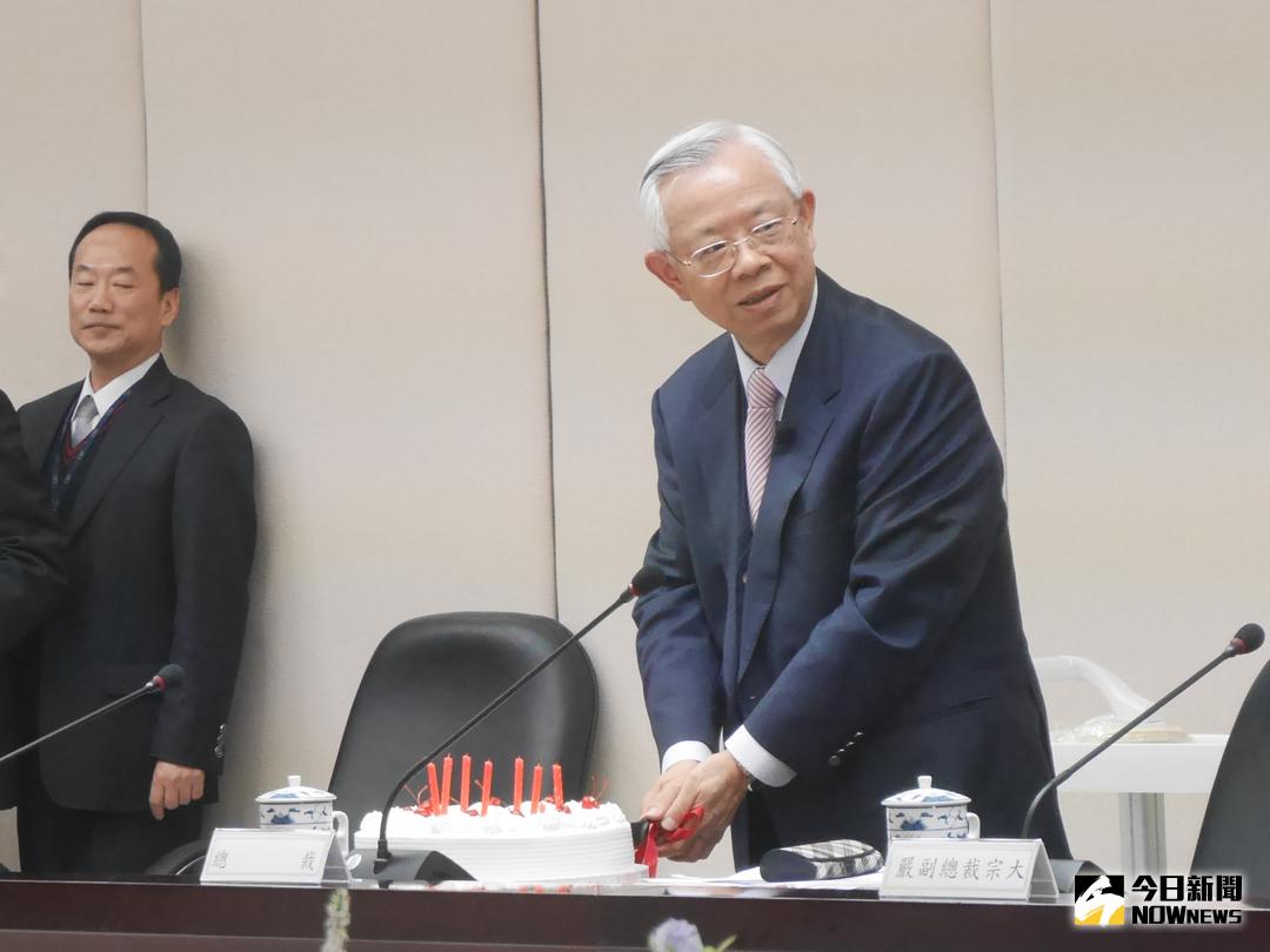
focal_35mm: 169
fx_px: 6200
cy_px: 476
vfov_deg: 8.8
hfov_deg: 11.7
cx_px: 635
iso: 1600
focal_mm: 42
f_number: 5.6
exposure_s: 1/100
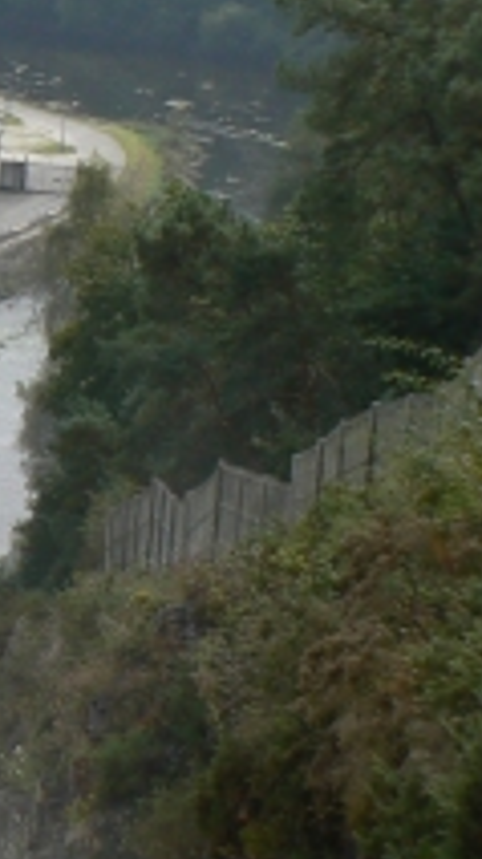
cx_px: -693
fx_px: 2867
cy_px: 425
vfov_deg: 17.0
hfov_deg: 8.7
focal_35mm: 126
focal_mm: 6
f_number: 5.6
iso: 80
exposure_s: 1/400
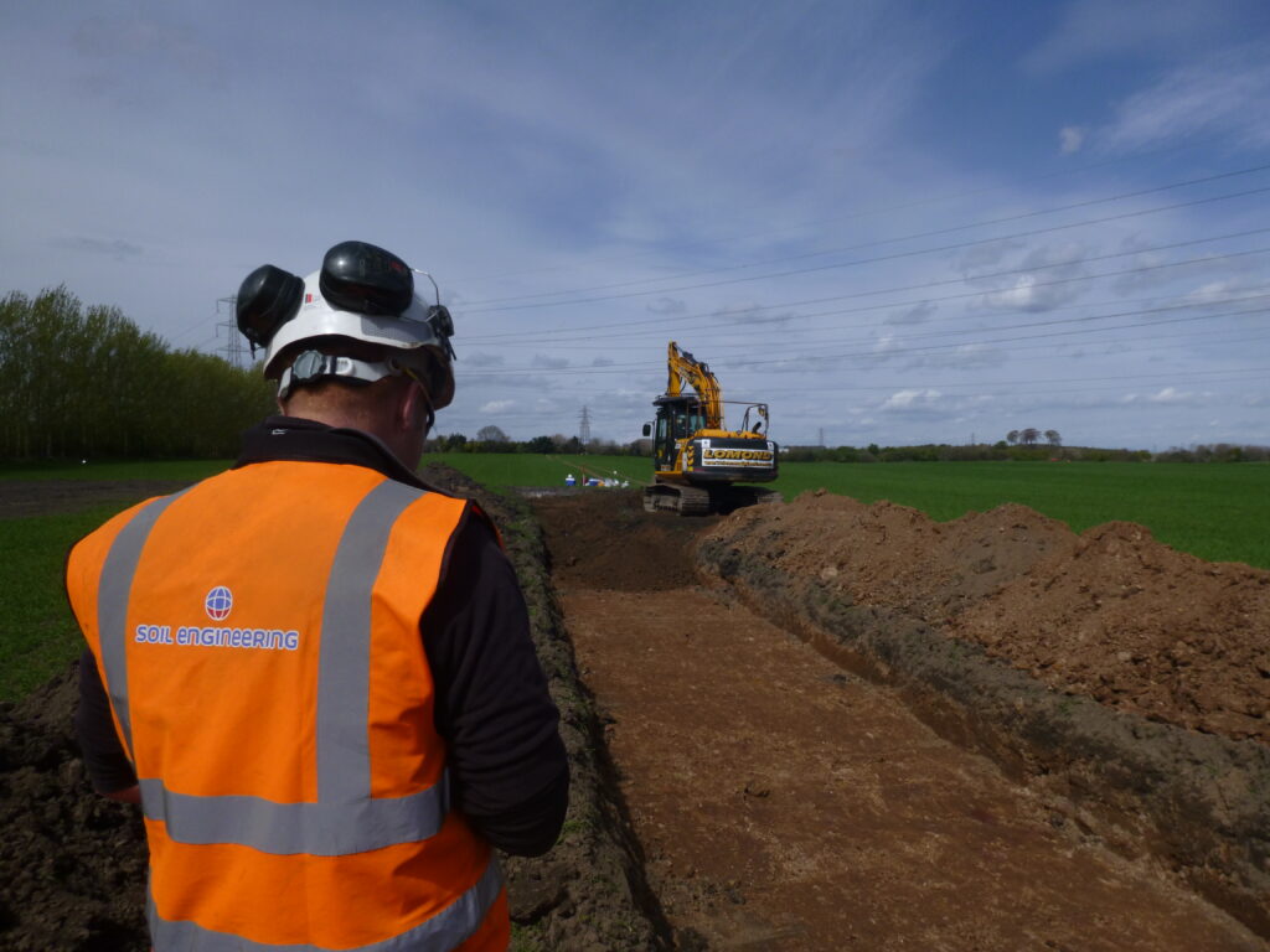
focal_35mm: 25
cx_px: 635
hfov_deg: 69.4
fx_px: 917
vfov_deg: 54.9
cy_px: 476
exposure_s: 1/320
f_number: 9
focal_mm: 4.5
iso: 100
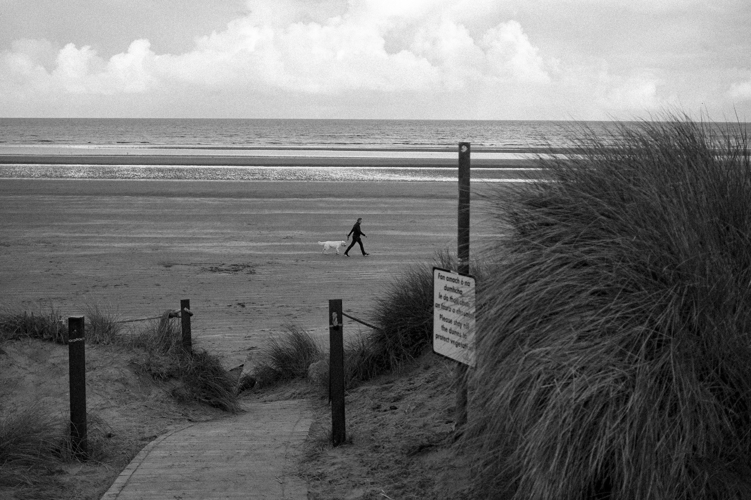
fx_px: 855
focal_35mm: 41
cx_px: 376
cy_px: 250
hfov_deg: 47.4
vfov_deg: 32.6
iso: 200
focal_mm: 27
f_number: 2.8
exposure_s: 1/1400
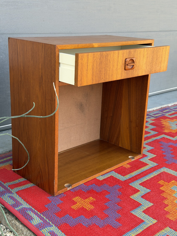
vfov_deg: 39.7
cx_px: 88
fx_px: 327
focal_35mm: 48
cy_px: 118
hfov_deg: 30.3
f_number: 1.78
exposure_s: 1/121
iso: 50
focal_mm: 6.76
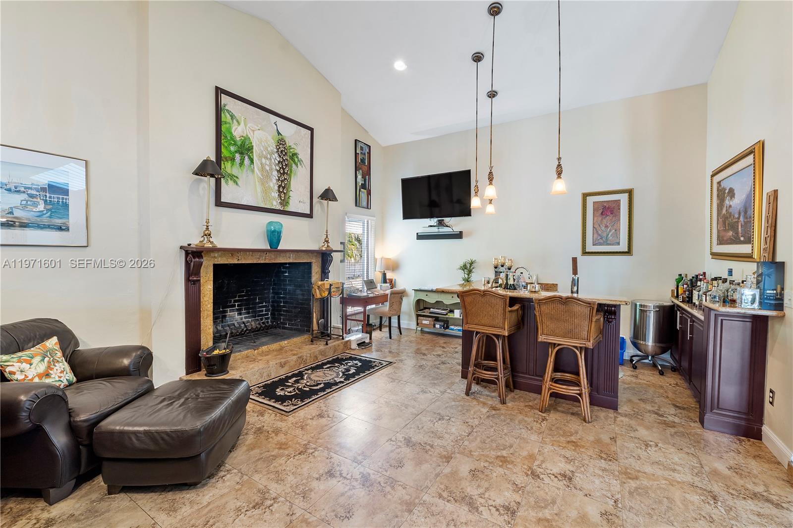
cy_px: 264
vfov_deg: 77.3
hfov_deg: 100.4
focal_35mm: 15
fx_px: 330
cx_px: 396
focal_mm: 10
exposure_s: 1/1.25
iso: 160
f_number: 11
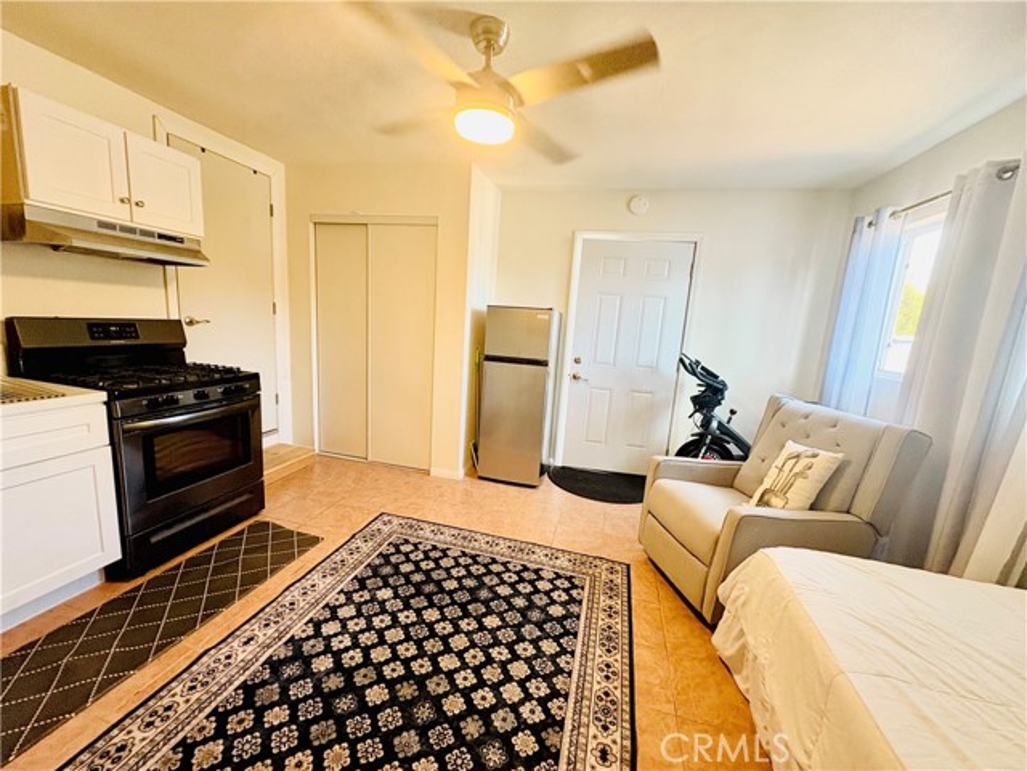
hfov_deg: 102.1
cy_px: 386
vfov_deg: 85.7
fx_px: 415
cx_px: 514
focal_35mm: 14
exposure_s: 1/60
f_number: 2.2
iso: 250
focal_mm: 2.22
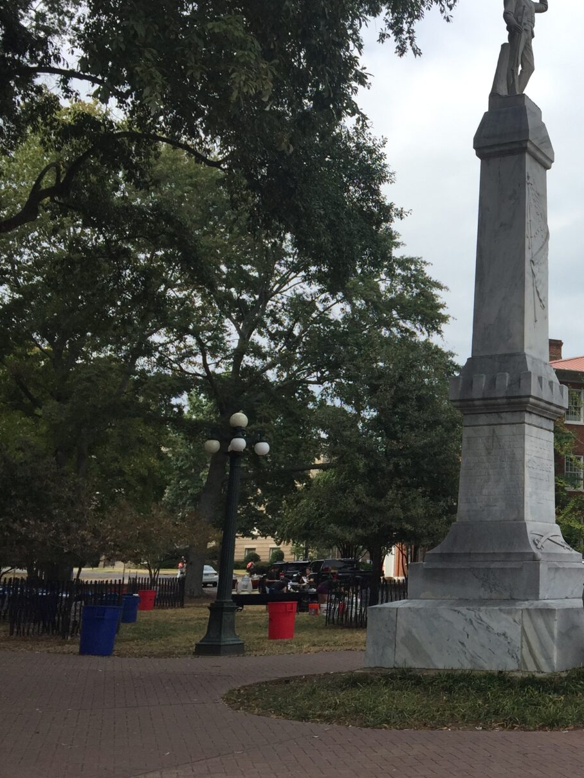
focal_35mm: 46
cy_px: 383
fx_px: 1034
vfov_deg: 41.2
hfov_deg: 29.1
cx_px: 612
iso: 32
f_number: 2.2
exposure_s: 1/1199
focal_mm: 4.15
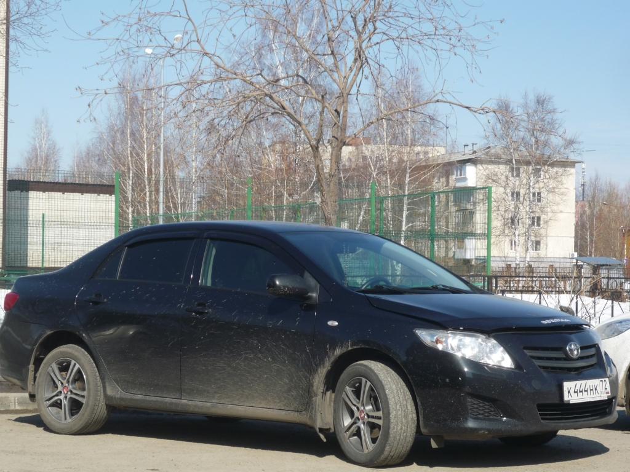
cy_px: 236
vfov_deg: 18.0
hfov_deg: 23.8
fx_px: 1492
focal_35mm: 82
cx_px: 315
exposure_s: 1/640
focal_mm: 13.6
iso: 100
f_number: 4.4
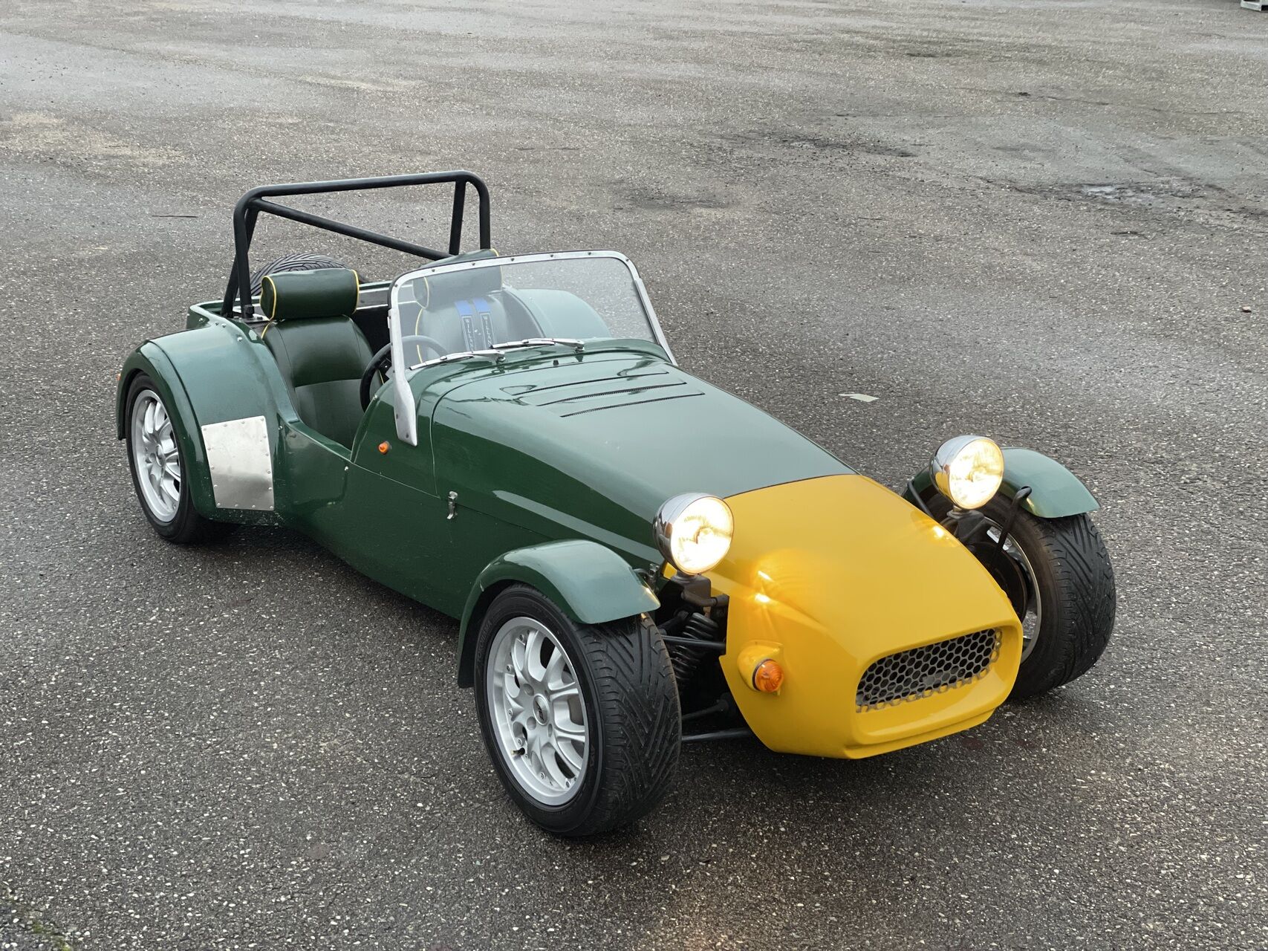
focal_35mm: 52
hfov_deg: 36.8
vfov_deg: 28.0
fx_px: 1905
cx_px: 634
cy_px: 476
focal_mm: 6
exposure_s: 1/100
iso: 250
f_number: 2
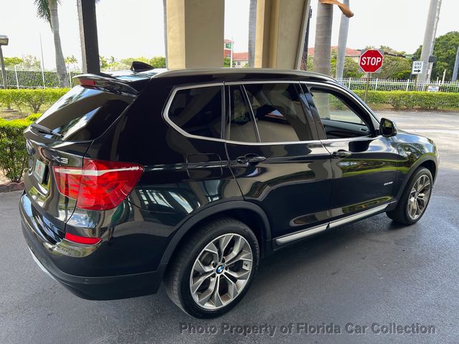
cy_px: 172
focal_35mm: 26
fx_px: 345
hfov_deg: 67.3
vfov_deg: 53.1
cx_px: 230
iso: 40
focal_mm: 5.7
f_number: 1.5
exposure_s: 1/121
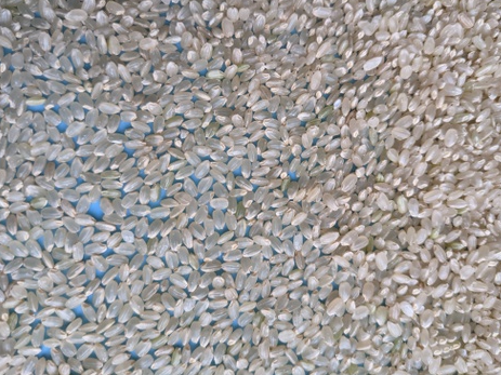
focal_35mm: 28
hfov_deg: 63.5
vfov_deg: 49.7
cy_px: 183
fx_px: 405
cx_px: 254
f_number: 1.73
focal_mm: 4.38
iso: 248
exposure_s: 1/60
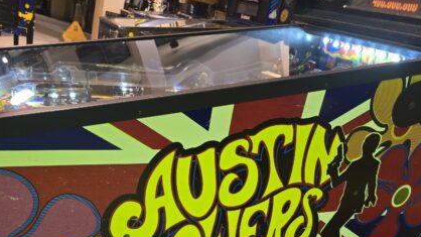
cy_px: 217
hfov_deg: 55.3
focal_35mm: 36
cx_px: 200
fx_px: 402
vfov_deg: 31.2
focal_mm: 6.3
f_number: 1.7
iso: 500
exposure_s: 1/100
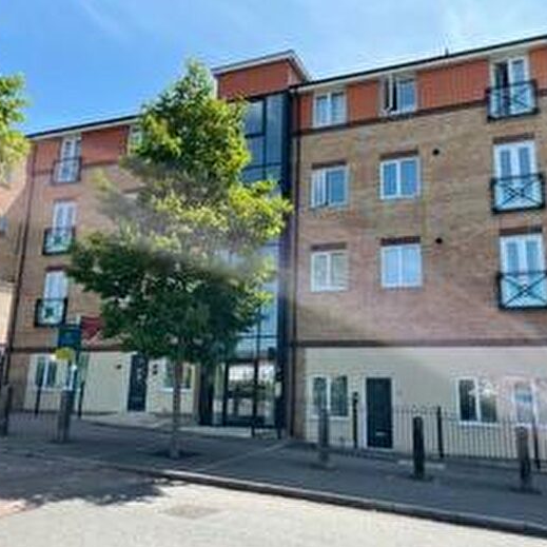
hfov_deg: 52.4
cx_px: 302
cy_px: 274
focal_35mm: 31
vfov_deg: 52.5
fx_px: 554
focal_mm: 4.2
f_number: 1.6
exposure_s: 1/1383
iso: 32
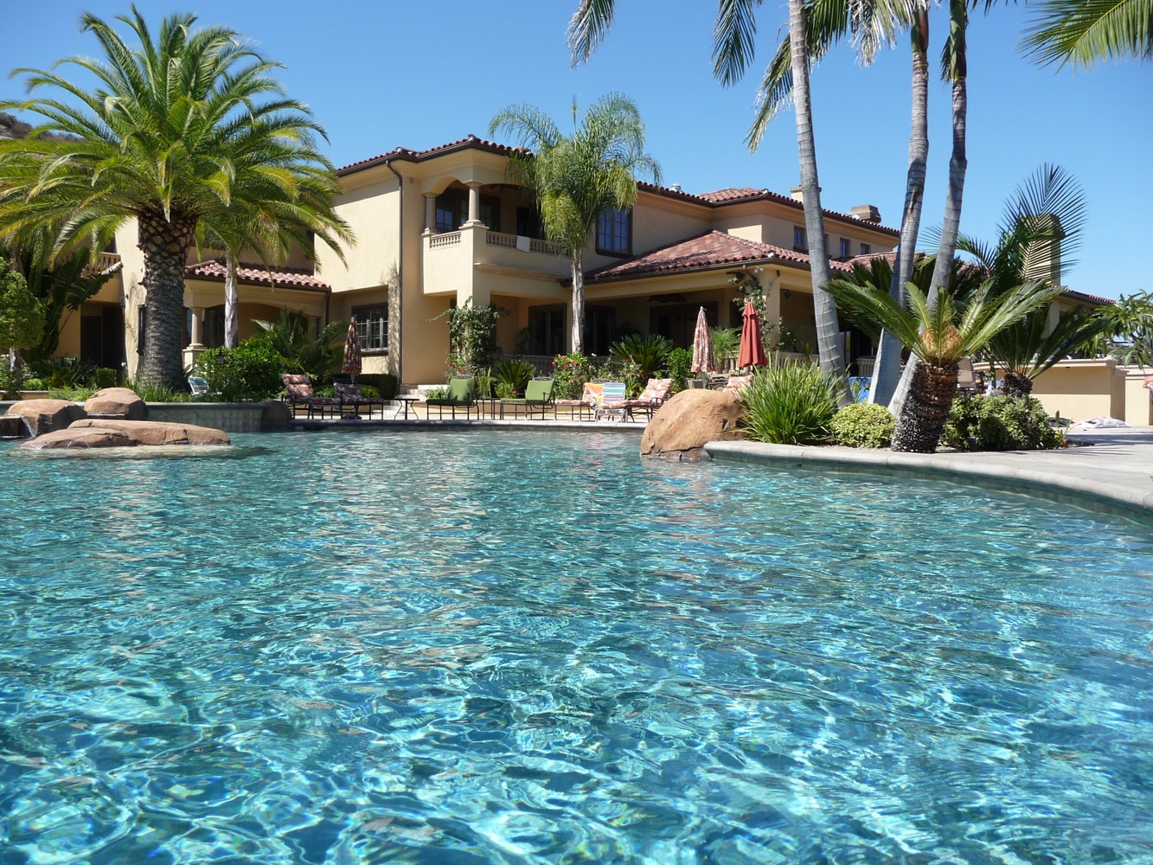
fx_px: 933
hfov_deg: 63.4
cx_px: 576
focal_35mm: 28
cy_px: 432
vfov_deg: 49.8
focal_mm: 4.7
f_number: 3.3
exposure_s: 1/800
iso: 100
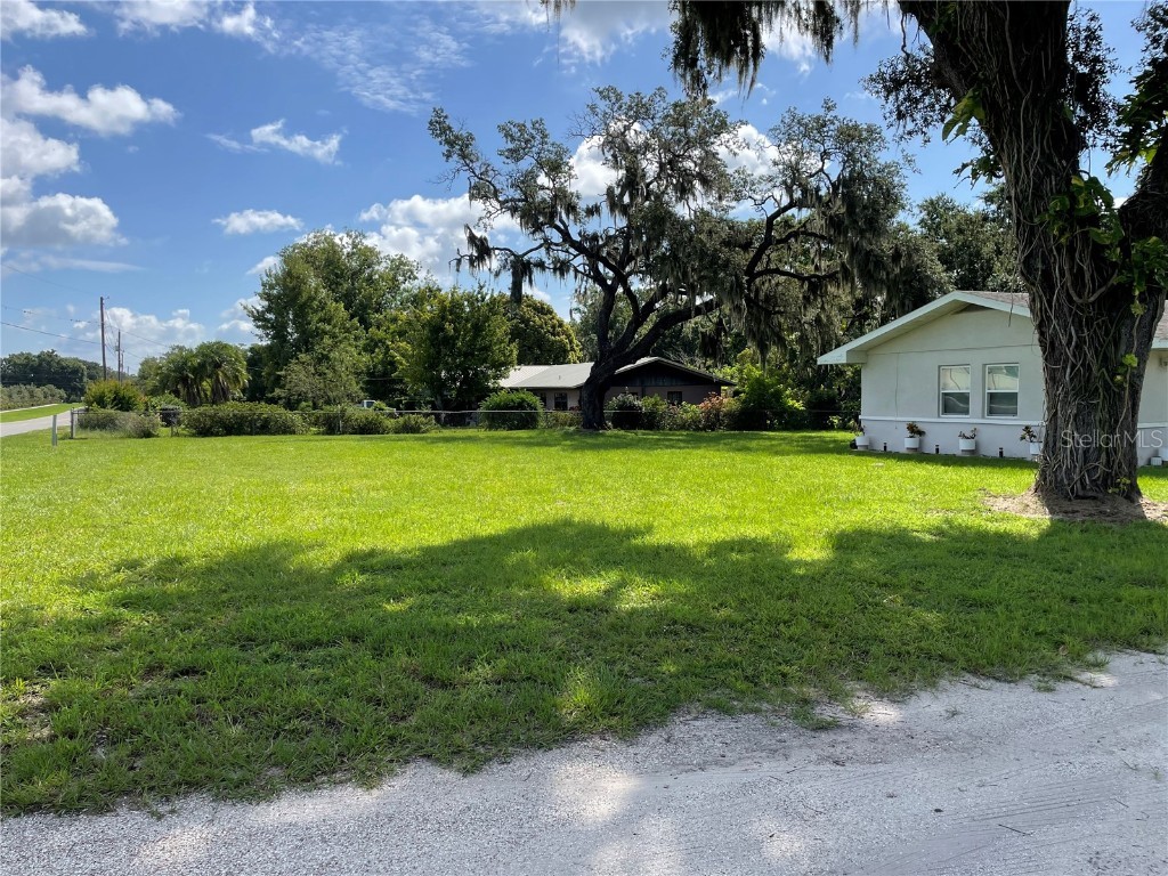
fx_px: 877
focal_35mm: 26
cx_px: 584
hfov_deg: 67.3
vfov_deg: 53.1
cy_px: 438
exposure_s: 1/3040
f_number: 1.6
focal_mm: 4.2
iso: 32
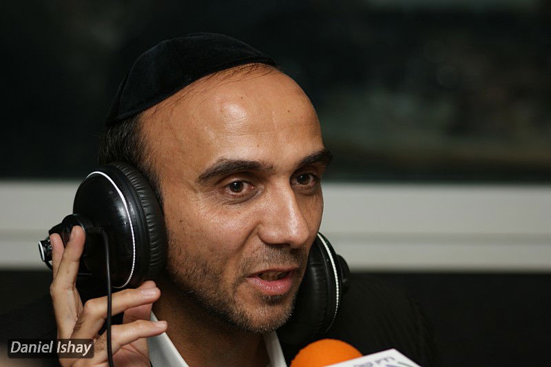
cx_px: 276
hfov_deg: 13.1
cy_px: 184
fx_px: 2409
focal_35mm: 158
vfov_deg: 8.7
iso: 100
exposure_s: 1/125
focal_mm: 105
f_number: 2.8
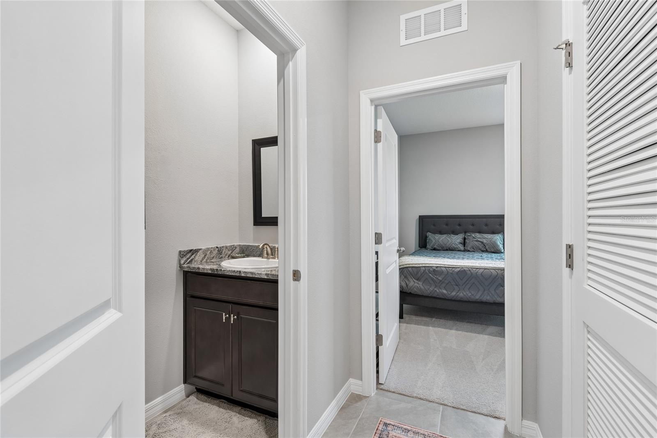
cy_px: 219
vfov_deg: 77.3
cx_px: 328
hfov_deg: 100.4
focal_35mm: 15
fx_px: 274
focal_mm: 10
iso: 100
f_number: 7.1
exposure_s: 1.6
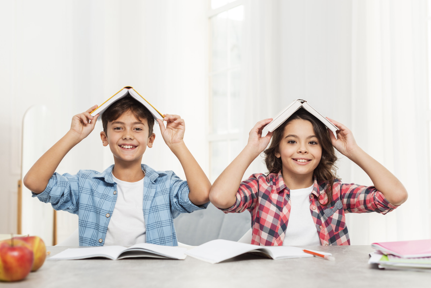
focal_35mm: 50
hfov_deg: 39.6
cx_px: 216
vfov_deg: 27.0
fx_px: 599
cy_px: 144
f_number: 3.5
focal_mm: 50
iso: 100
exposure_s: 1/200
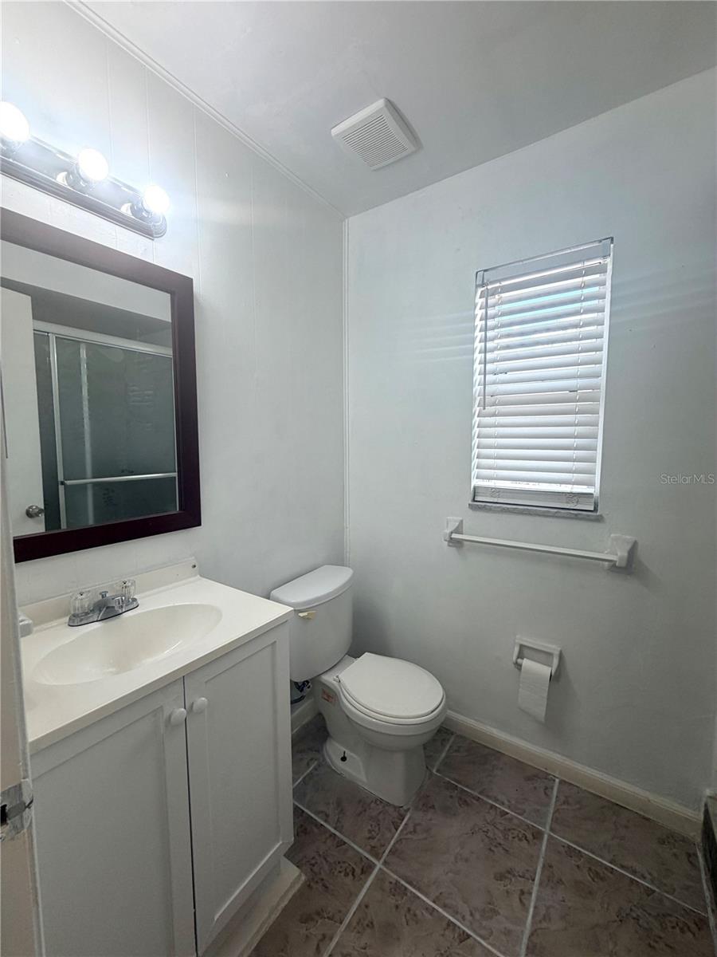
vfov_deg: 102.1
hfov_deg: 85.7
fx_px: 387
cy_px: 478
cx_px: 358
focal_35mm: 14
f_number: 2.2
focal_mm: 2.22
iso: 64
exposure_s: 1/120
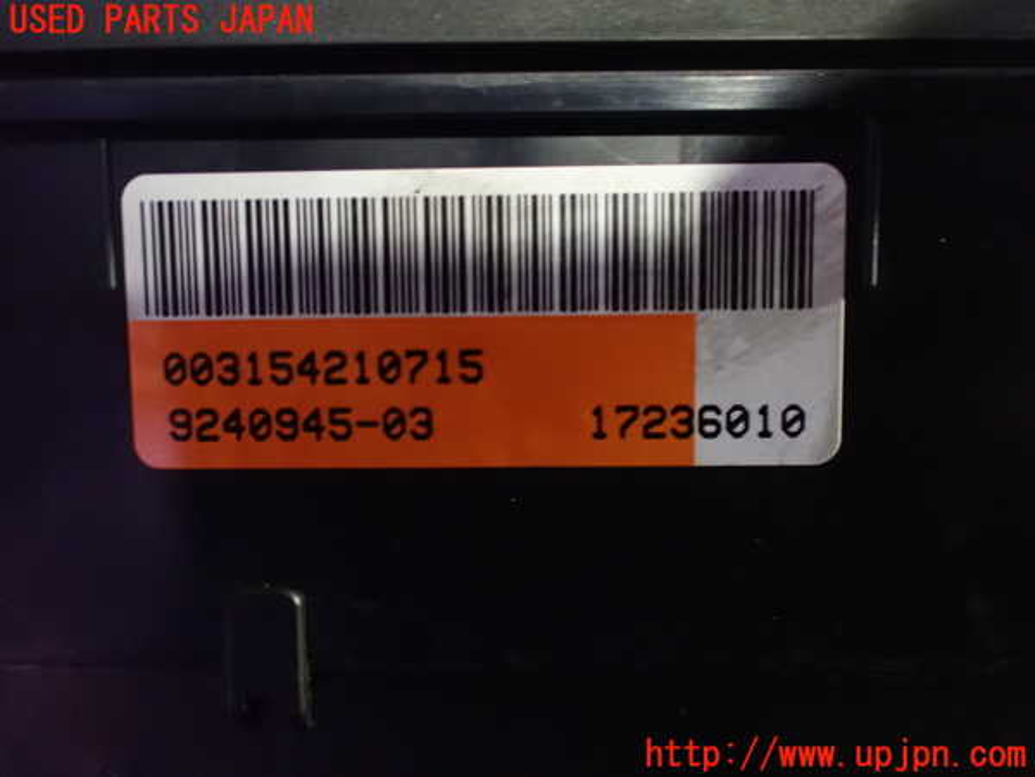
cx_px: 518
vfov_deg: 46.8
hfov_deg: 60.0
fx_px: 897
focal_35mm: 30
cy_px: 388
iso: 1600
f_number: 2.3
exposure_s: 1/25
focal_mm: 5.4
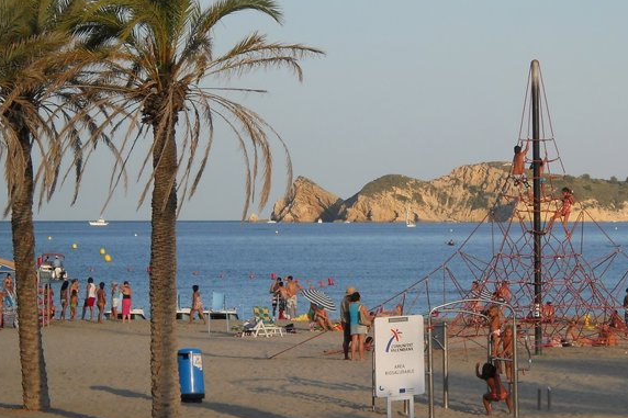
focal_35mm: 182
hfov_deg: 11.3
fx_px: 3174
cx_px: 373
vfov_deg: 7.5
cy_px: 187
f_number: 6.7
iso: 80
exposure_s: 1/200
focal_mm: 24.03
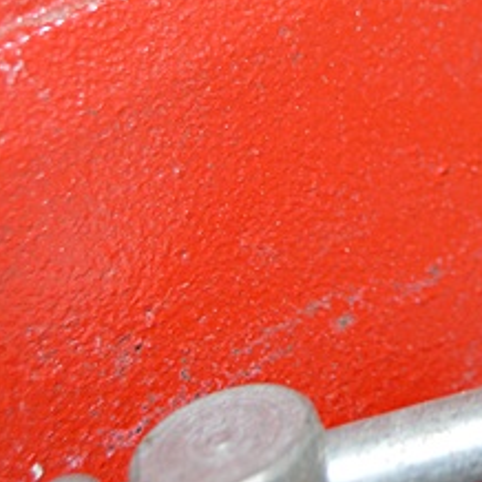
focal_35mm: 140
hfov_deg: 12.3
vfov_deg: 12.1
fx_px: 2205
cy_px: -127
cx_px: 531
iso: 900
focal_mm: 24
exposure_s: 1/60
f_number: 3.8
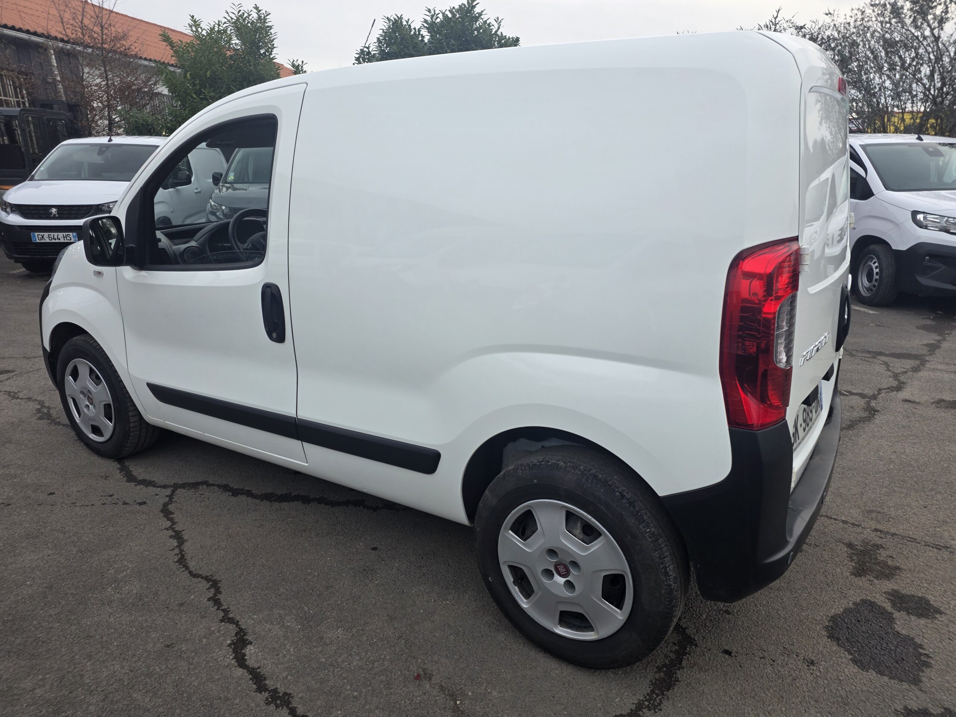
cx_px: 478
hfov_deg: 73.9
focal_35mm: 23
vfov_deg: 58.9
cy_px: 358
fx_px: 635
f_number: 1.7
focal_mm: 6.25
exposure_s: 1/180
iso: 40
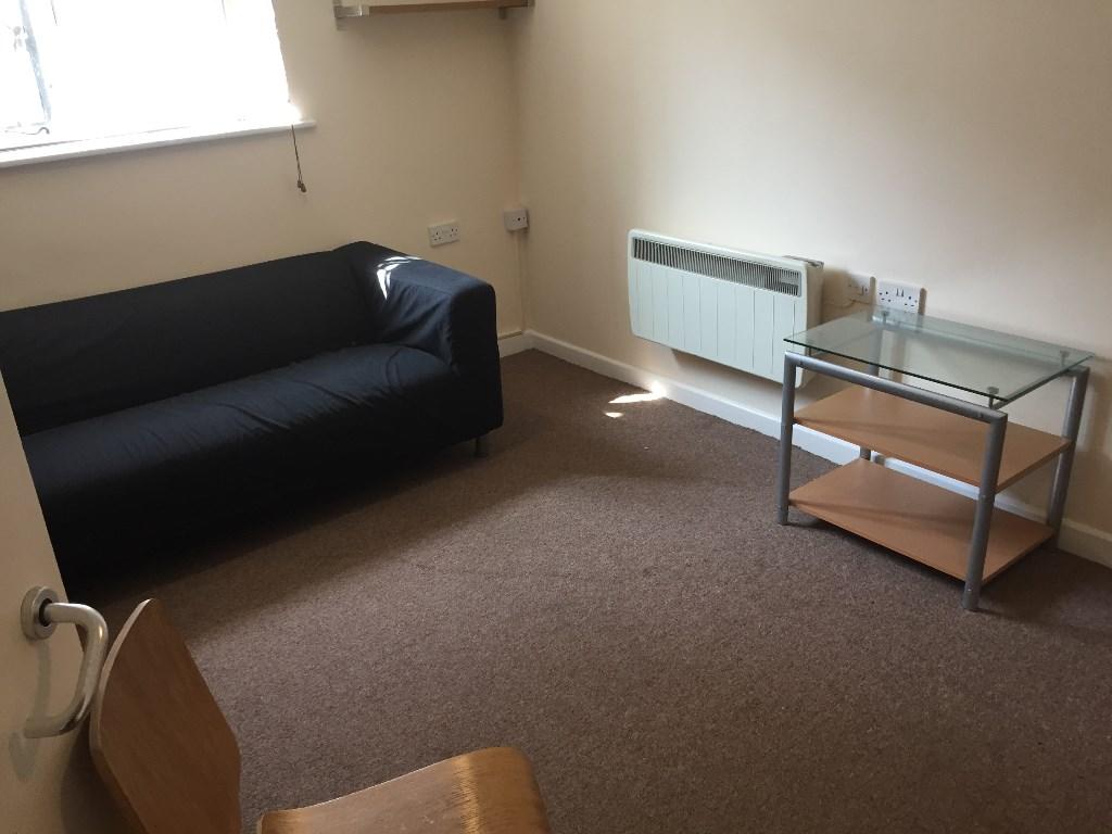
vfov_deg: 48.2
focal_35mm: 29
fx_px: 932
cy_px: 417
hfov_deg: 61.7
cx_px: 556
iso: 64
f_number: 2.2
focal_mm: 4.15
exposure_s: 1/33
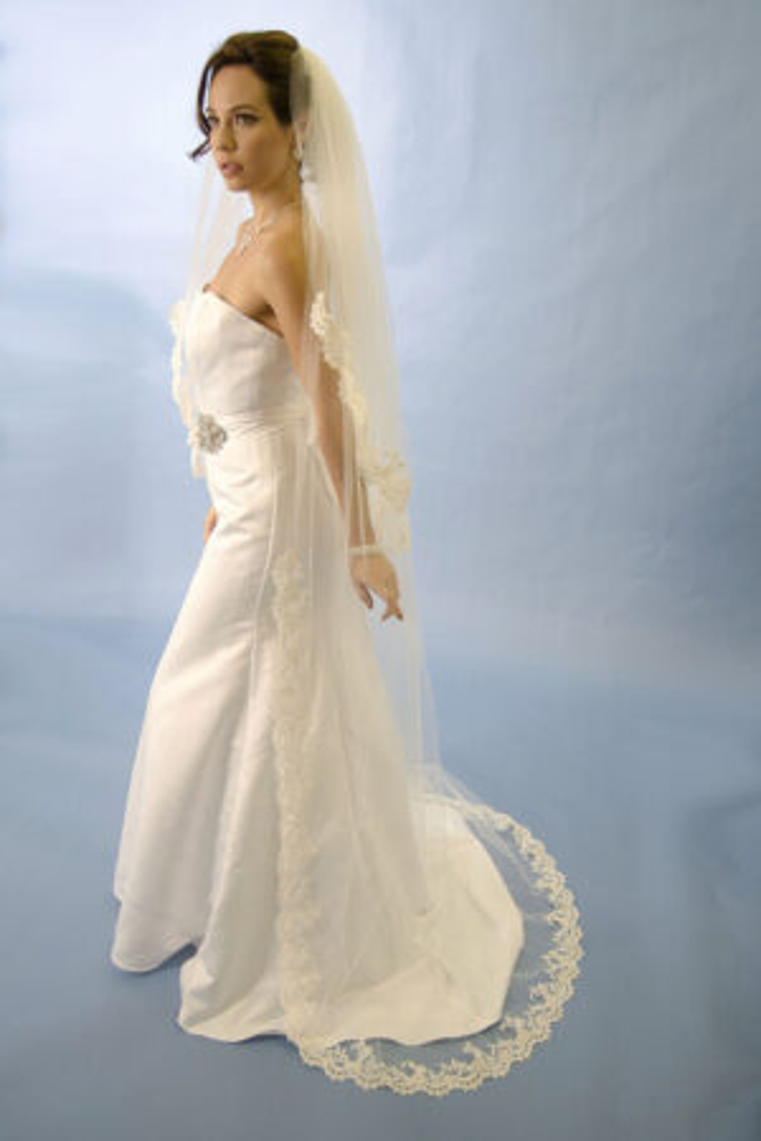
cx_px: 380
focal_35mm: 30
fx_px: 951
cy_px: 570
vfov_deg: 61.9
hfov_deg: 43.6
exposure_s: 1/10
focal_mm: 20
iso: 100
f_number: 3.5
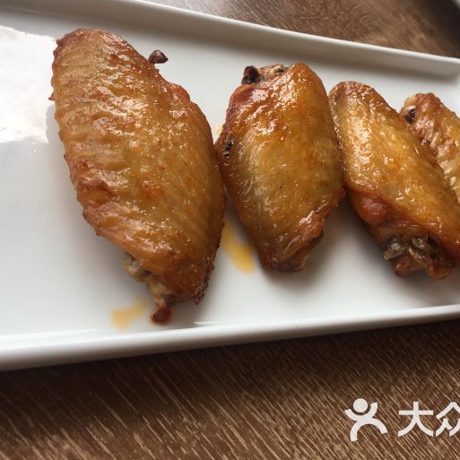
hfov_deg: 47.1
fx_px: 526
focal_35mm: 35
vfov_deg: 47.2
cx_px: 256
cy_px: 231
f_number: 2.2
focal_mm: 4.15
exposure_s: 1/403
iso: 25
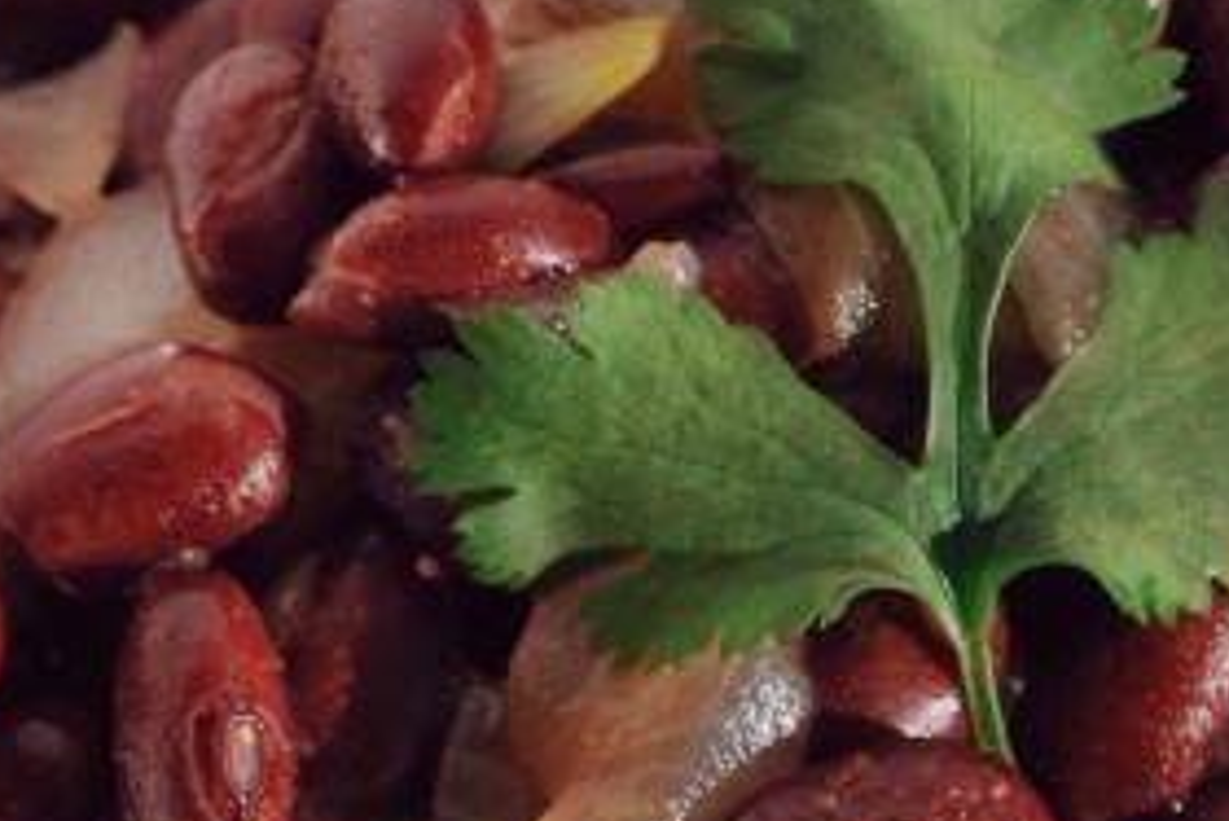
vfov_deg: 4.5
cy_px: 1056
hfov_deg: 6.7
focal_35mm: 302
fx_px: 10309
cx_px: -544
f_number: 5.6
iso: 100
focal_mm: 55
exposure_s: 1/200
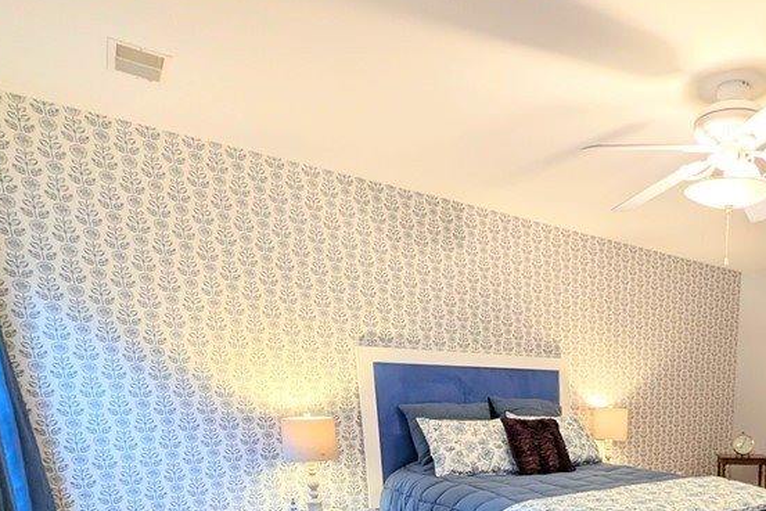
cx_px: 620
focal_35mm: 25
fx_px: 532
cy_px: 512
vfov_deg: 43.8
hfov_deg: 64.7
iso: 147
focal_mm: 1.95
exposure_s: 1/60
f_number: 2.2
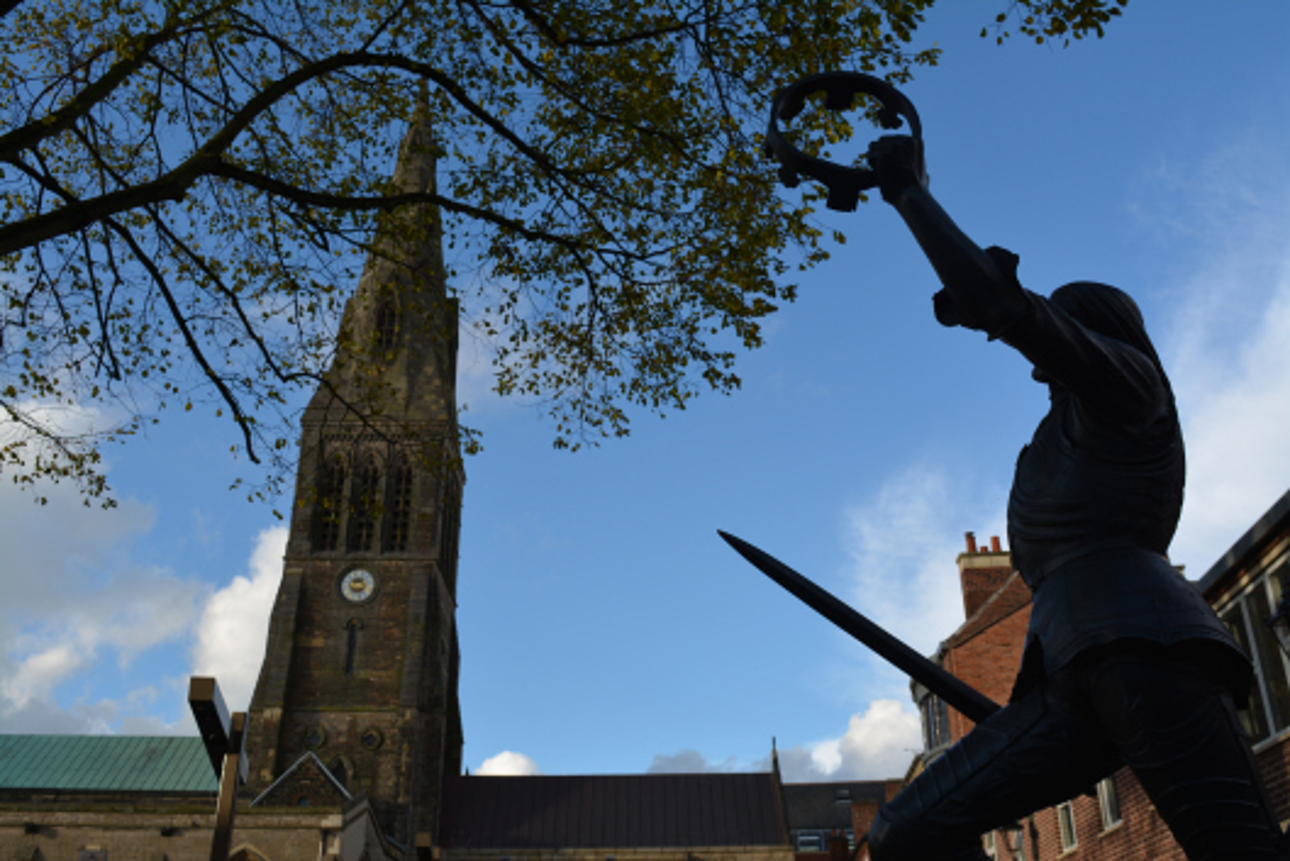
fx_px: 1183
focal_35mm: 33
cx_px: 645
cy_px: 430
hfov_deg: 57.2
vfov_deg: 40.0
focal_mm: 22
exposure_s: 1/250
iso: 125
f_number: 8
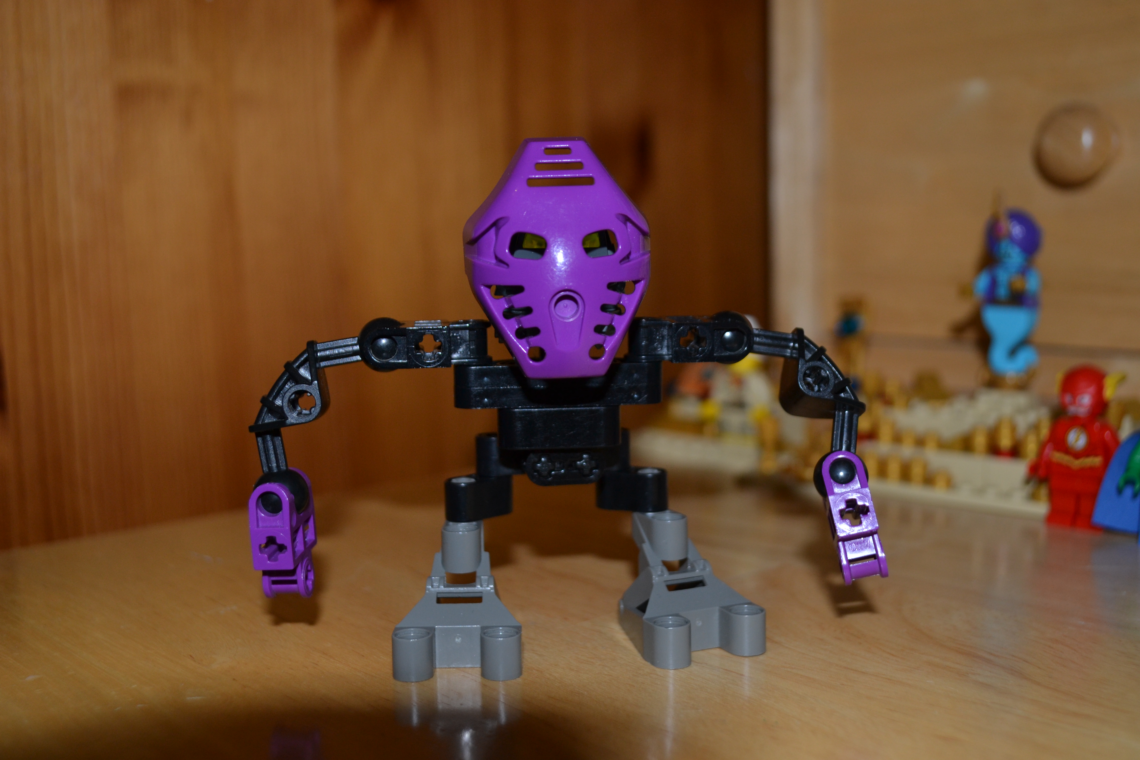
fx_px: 1330
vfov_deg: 31.9
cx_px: 570
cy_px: 380
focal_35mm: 42
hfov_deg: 46.4
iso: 320
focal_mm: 28
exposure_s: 1/60
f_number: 4.5
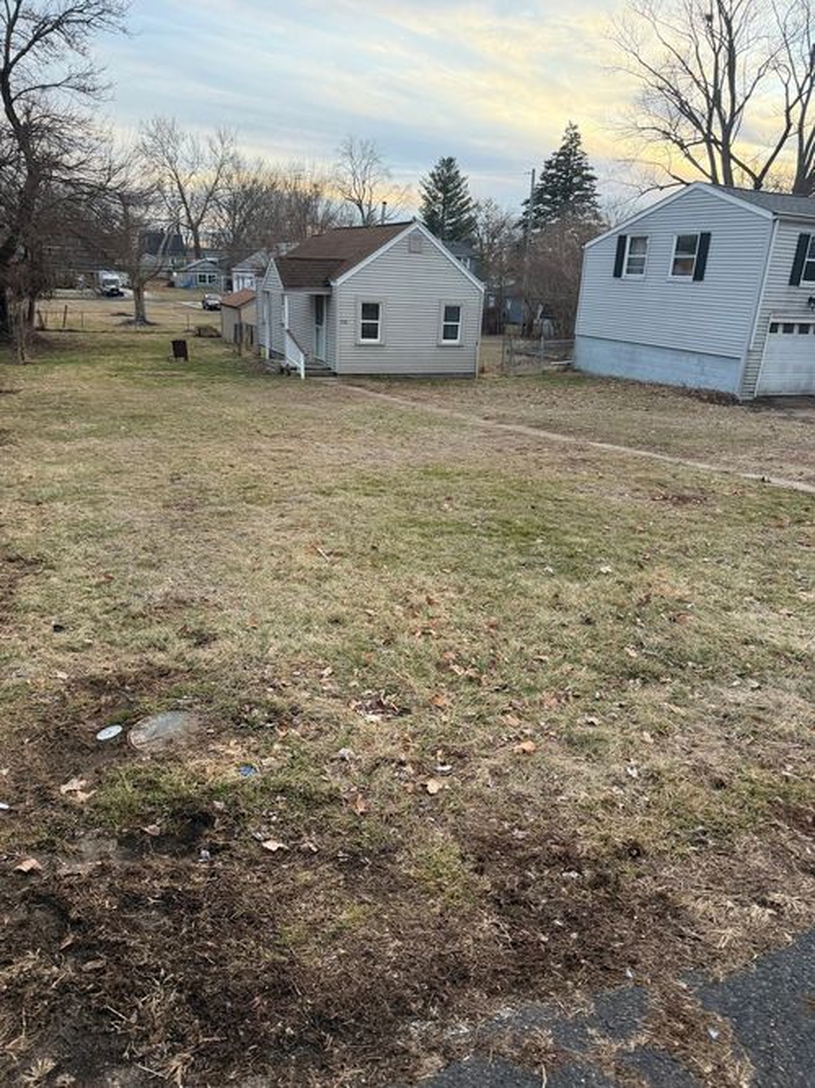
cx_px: 408
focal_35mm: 24
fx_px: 754
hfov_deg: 56.8
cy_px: 544
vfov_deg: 71.6
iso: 160
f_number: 1.78
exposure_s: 1/217
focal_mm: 6.76
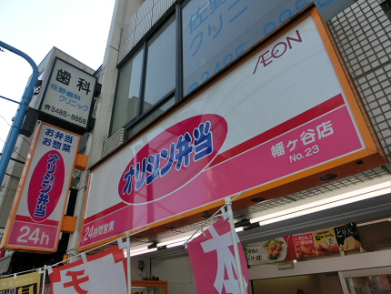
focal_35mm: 24
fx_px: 271
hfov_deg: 71.6
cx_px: 196
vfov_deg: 56.9
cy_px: 147
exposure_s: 1/800
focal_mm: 4.24
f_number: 3
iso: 80
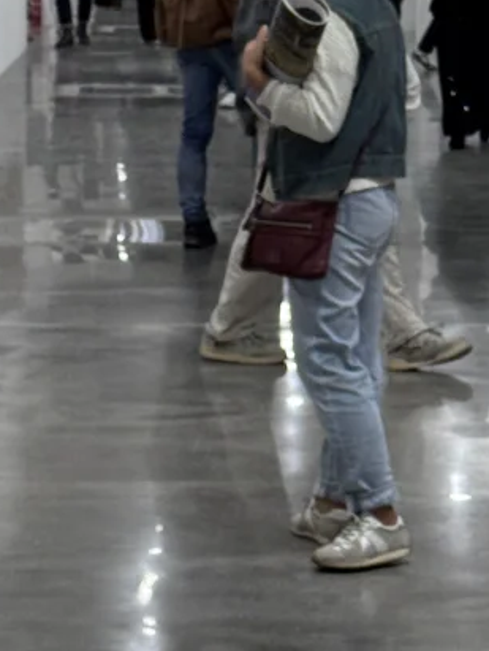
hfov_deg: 8.9
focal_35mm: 168
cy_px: -147
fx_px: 3159
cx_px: 250
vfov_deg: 11.5
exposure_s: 1/100
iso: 50
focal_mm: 6.76
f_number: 1.78
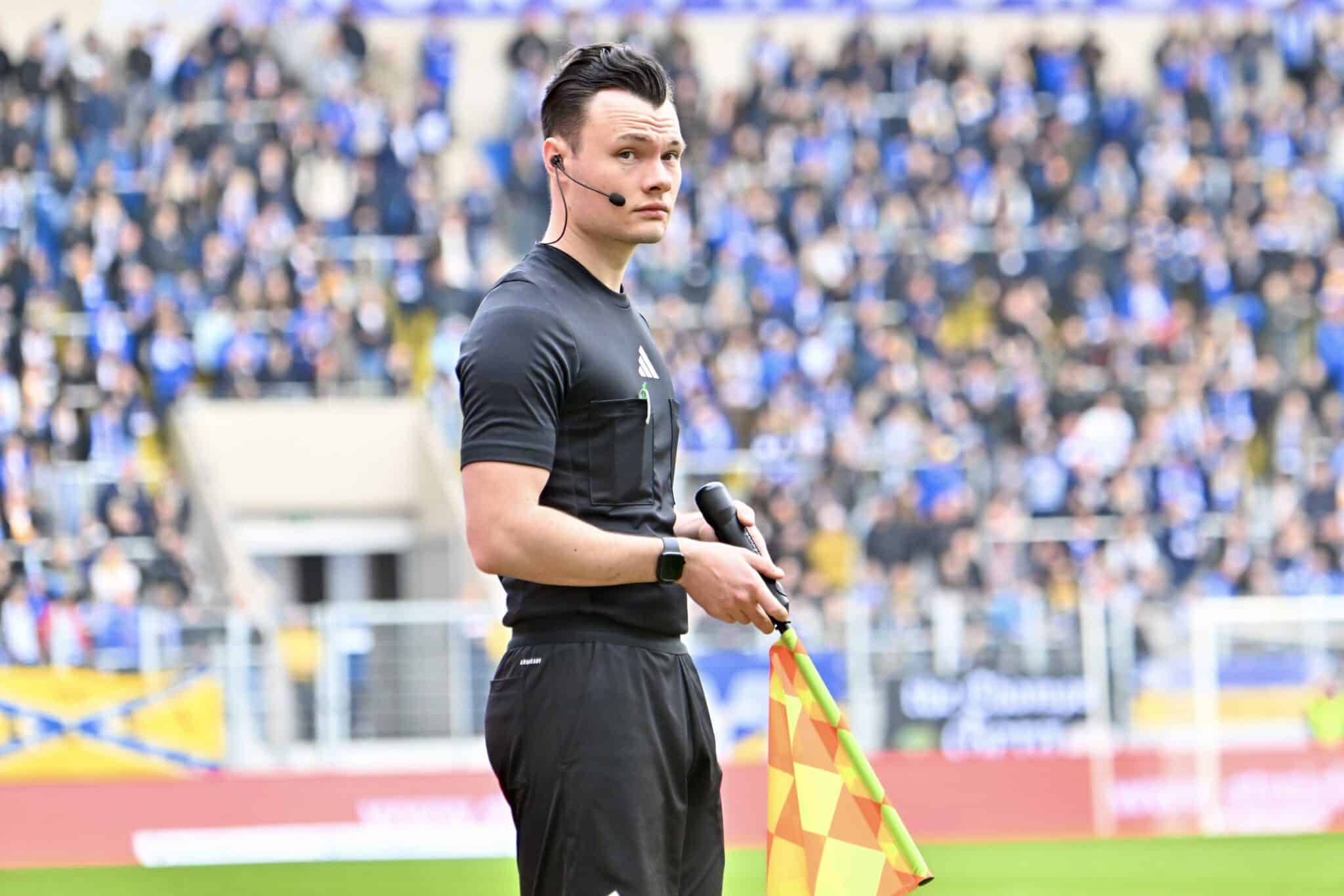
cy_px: 448
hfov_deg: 9.0
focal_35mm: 230
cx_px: 672
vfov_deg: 6.0
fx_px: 8585
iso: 3200
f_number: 5.3
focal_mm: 230
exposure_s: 1/1600
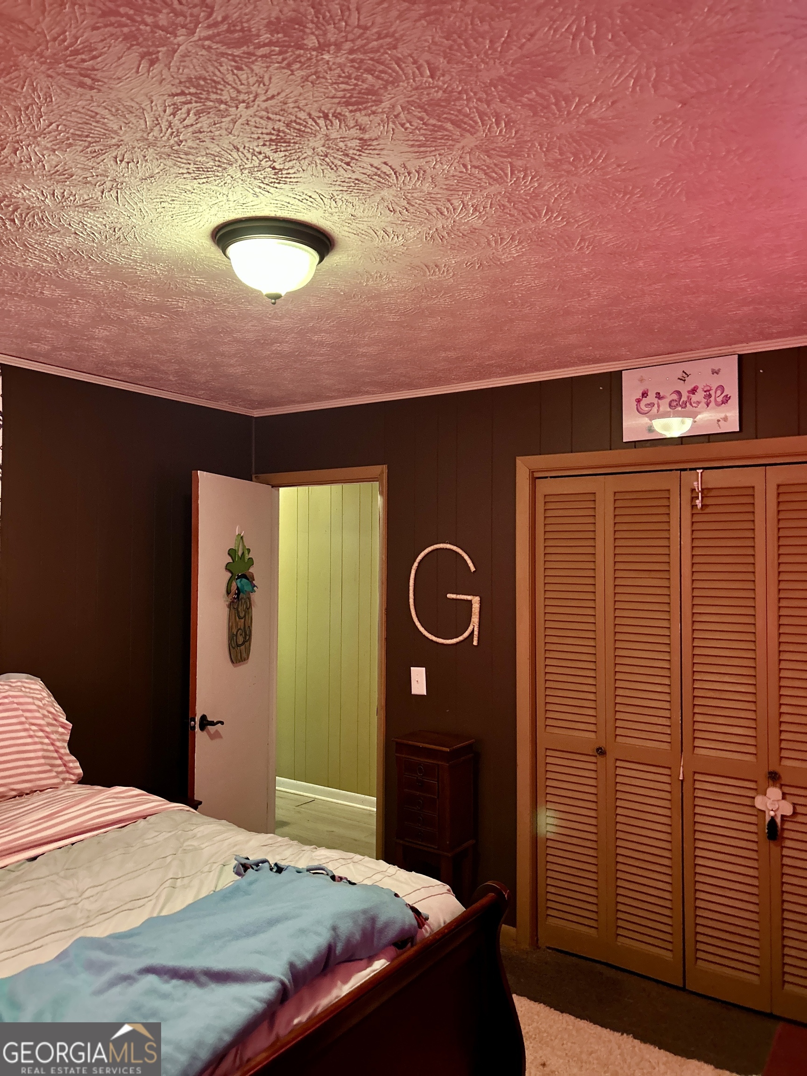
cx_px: 404
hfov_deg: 53.1
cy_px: 538
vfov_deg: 67.3
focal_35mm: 26
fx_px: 808
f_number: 1.5
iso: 500
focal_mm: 5.7
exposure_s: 1/40
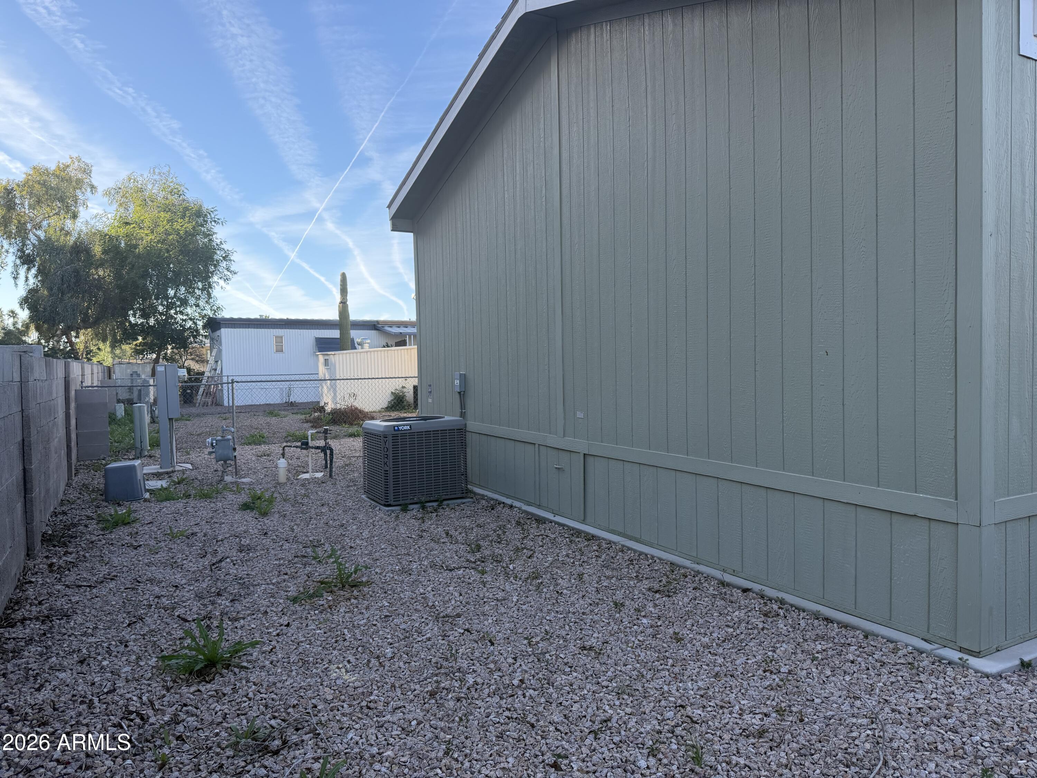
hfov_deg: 71.6
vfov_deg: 56.8
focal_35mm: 24
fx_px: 719
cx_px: 518
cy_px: 389
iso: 100
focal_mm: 6.76
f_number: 1.78
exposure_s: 1/1361
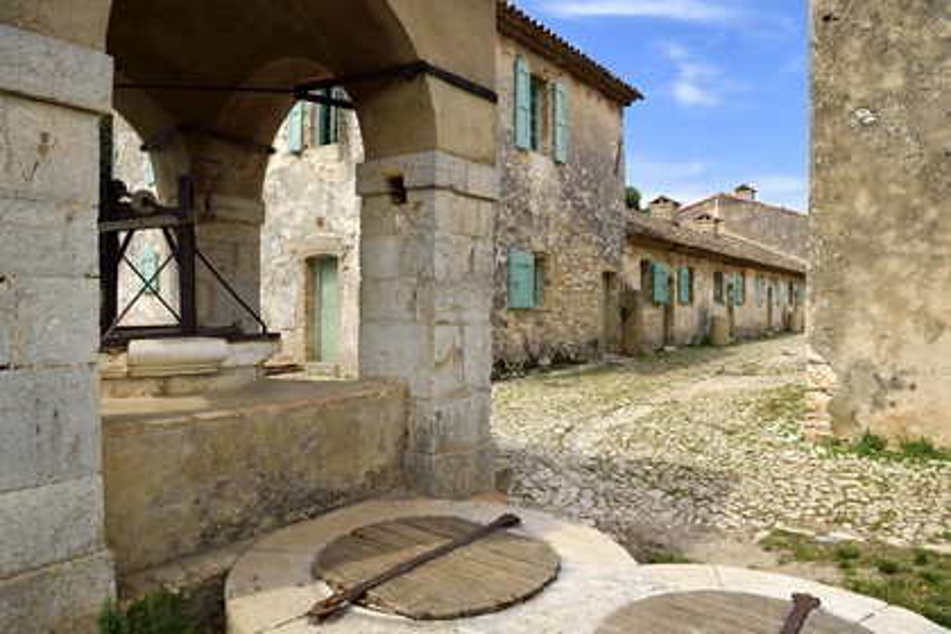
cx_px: 476
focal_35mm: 24
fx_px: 634
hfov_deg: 73.7
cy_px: 317
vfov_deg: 53.1
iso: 200
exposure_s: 1/125
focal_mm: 24
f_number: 14
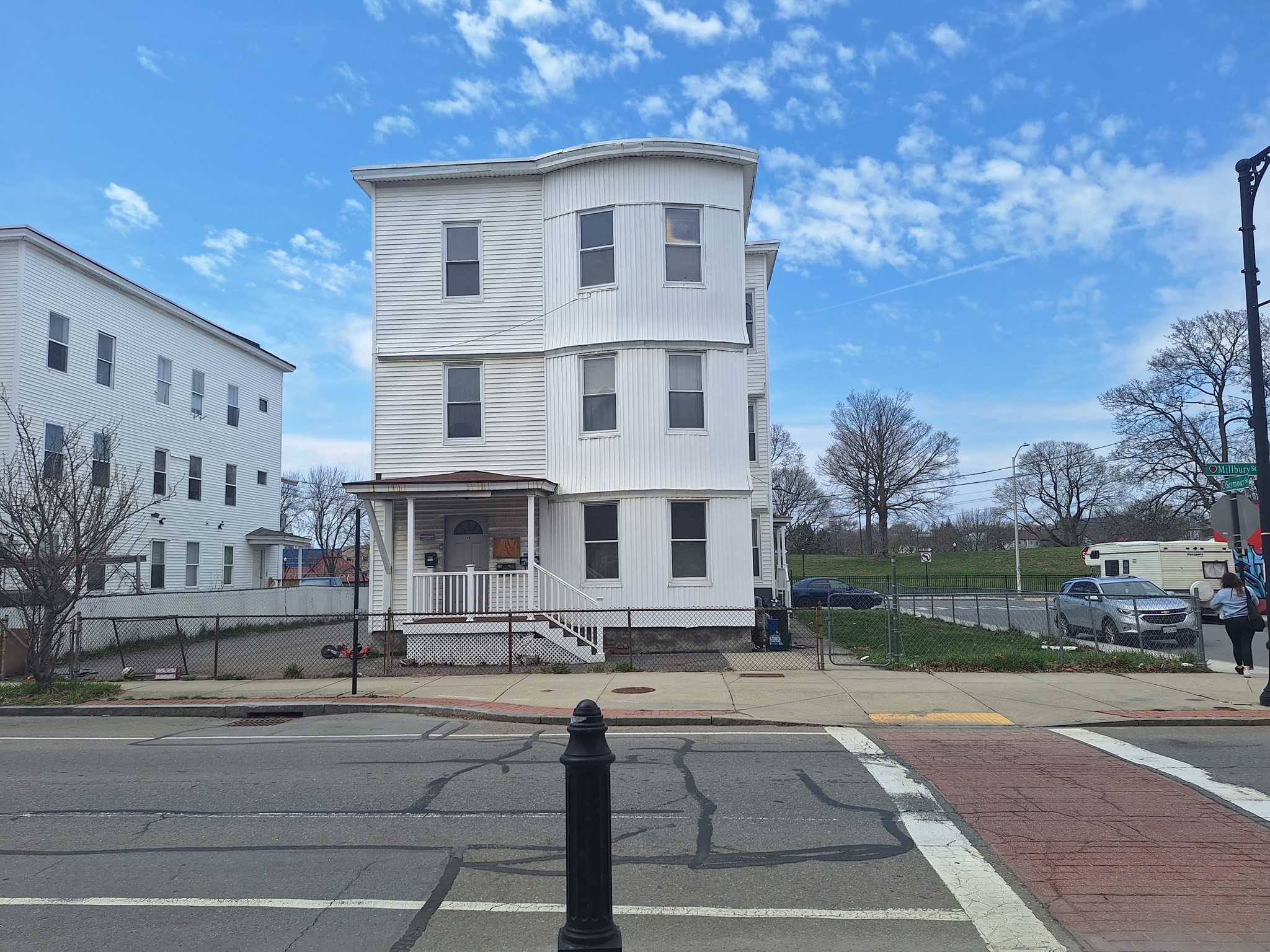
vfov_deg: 58.9
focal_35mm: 23
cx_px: 635
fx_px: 844
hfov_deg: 73.9
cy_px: 476
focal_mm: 5.54
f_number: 1.8
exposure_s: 1/2538
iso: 40
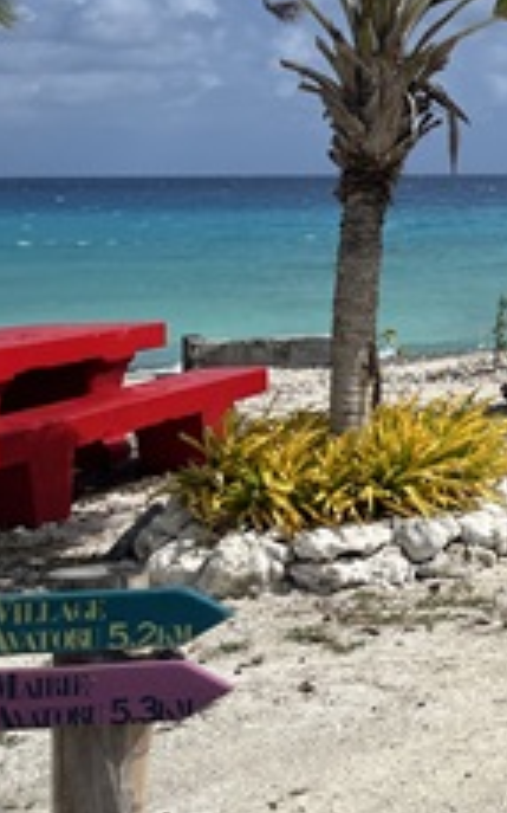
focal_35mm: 68
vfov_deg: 29.7
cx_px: 957
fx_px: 1504
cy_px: 204
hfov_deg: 15.8
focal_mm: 5.1
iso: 50
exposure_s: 1/8403
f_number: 1.6
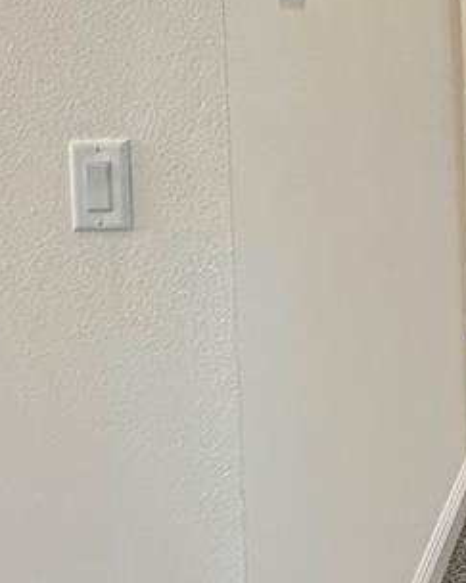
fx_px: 931
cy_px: 33
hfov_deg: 23.2
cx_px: 679
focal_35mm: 54
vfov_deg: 32.6
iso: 250
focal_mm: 2.22
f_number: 2.2
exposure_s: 1/60
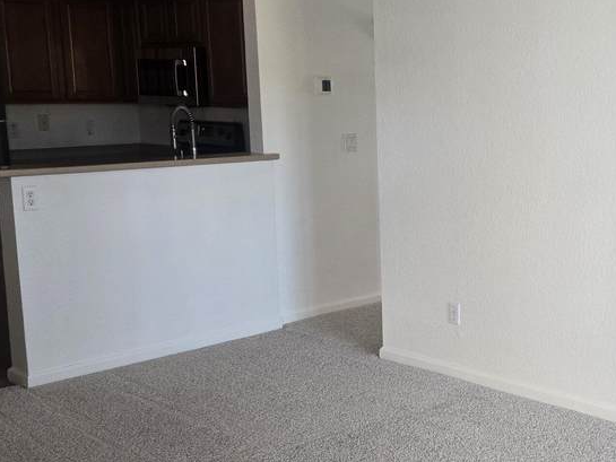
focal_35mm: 54
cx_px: 485
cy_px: 267
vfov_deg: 27.0
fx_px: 961
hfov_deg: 34.5
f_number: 1.8
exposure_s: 1/120
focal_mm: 5.4
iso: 250
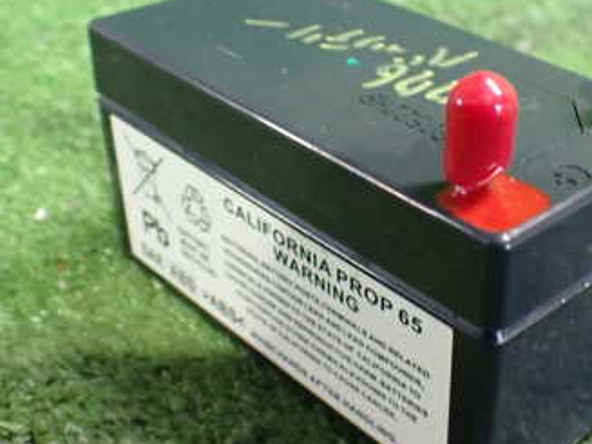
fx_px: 940
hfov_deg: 34.4
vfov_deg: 26.5
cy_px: 210
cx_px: 427
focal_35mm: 55
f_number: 2.3
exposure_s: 1/30
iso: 1000
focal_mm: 5.4
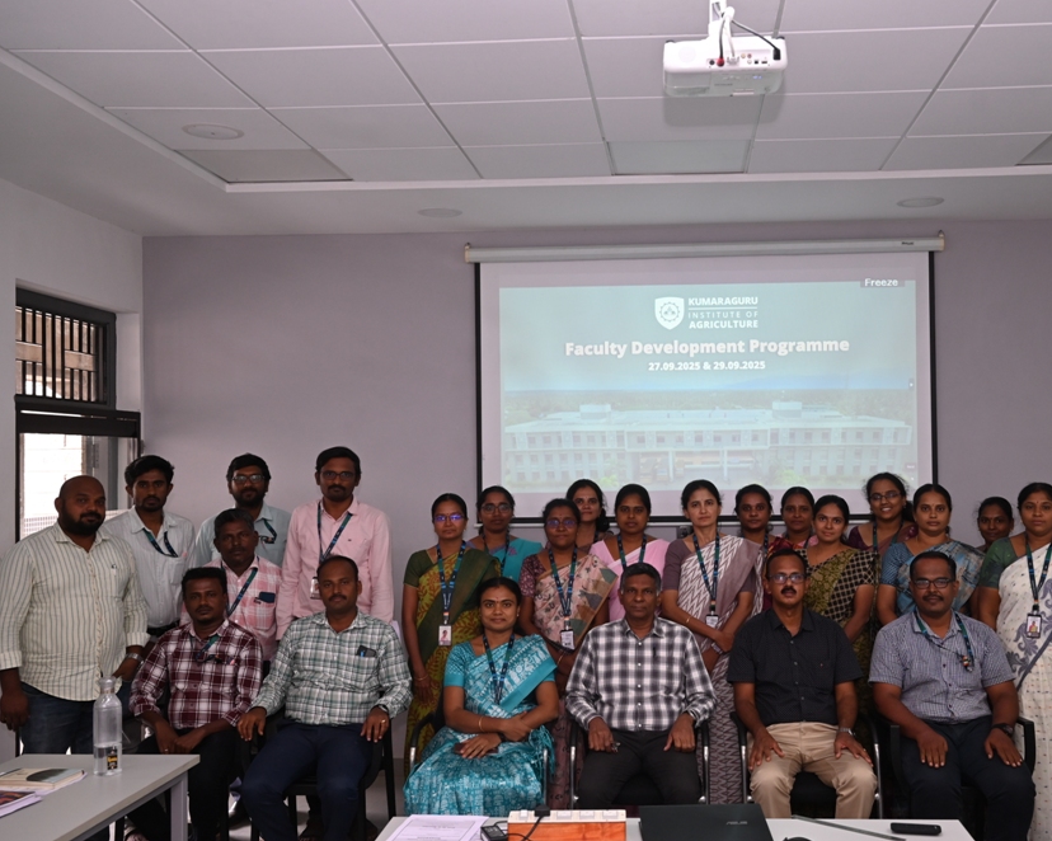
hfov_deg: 49.4
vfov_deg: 40.5
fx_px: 1139
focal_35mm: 37
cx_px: 610
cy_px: 429
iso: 800
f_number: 4
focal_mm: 31.5
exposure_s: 1/125
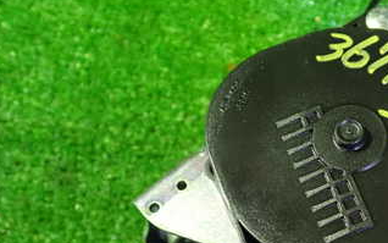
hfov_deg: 32.5
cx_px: 340
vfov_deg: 21.5
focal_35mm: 60
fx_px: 635
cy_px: 182
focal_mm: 5.4
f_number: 2.3
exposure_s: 1/25
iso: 1250
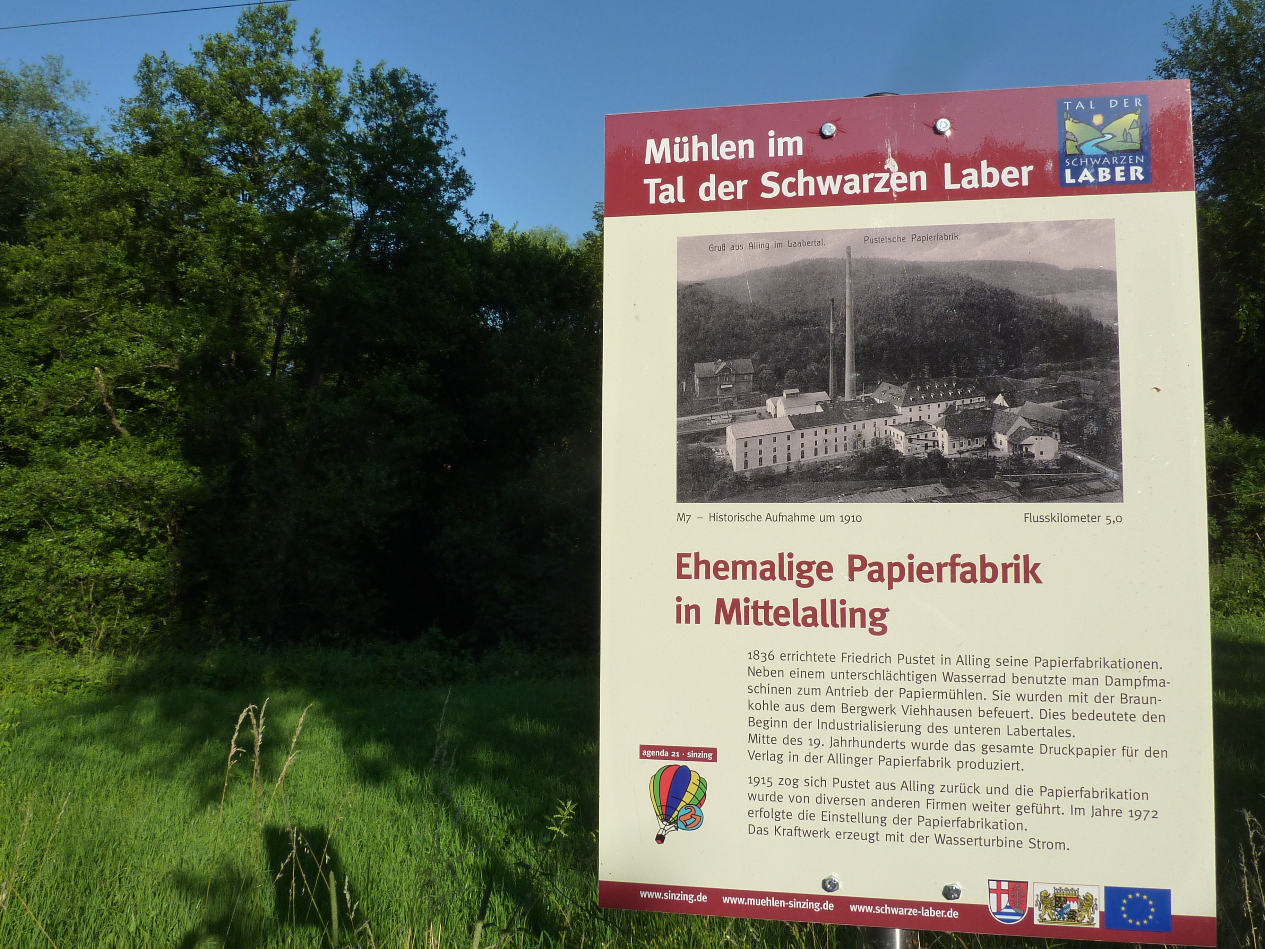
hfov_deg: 69.4
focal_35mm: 25
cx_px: 632
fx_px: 914
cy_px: 474
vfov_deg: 54.9
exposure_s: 1/400
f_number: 5
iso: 125
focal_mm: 4.1
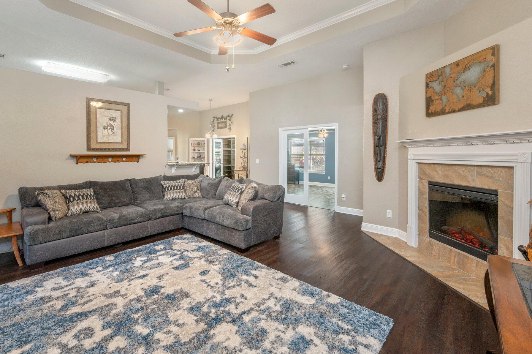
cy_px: 155
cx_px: 242
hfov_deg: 96.5
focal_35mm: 16
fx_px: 236
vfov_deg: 73.3
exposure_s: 1/25
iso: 640
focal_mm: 14
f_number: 8
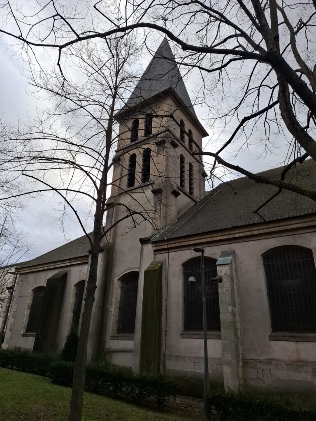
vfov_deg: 73.9
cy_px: 210
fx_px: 280
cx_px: 158
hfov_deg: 58.9
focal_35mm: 23
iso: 50
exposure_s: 1/962
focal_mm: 5.54
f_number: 1.8
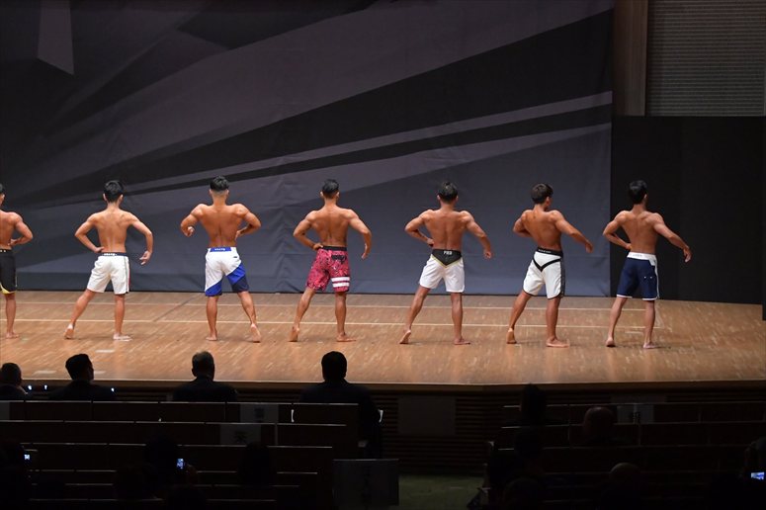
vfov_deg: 13.4
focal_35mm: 102
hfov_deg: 20.0
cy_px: 255
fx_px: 2169
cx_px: 383
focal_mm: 68
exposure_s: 1/400
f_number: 5.6
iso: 6400
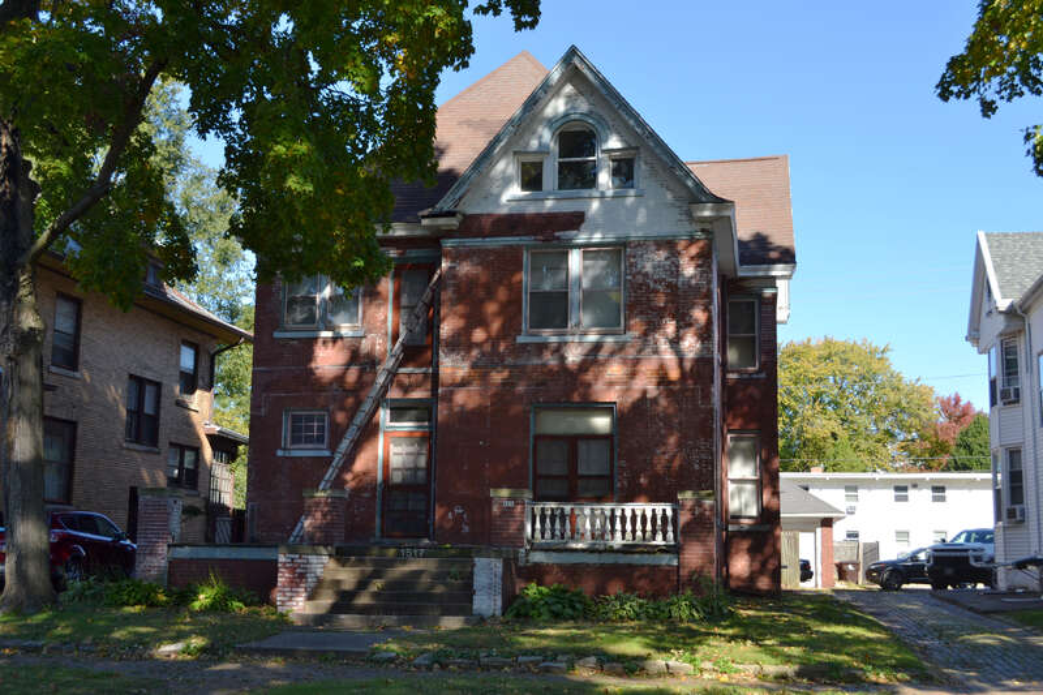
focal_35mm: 44
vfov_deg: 30.8
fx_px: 1260
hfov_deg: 45.0
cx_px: 522
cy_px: 348
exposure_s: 1/160
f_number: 6.3
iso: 100
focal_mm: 29
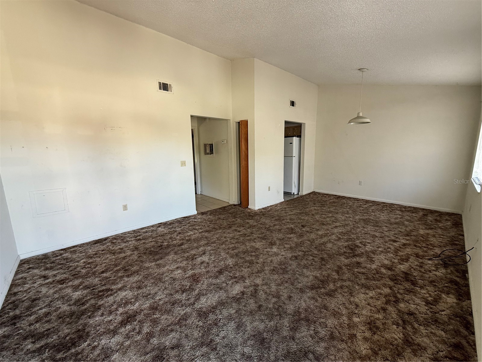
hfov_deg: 102.1
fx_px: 195
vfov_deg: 85.7
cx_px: 241
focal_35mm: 14
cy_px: 181
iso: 200
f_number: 2.2
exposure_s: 1/99
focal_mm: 2.22
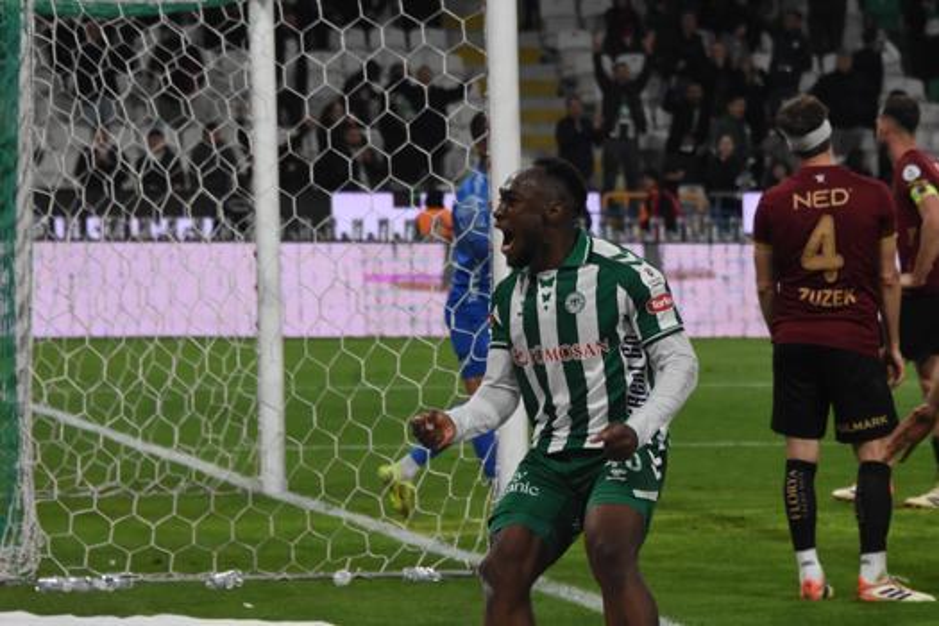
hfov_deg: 7.2
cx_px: 470
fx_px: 7433
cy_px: 313
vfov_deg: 4.8
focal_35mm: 285
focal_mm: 190
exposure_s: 1/320
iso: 1600
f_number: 7.1
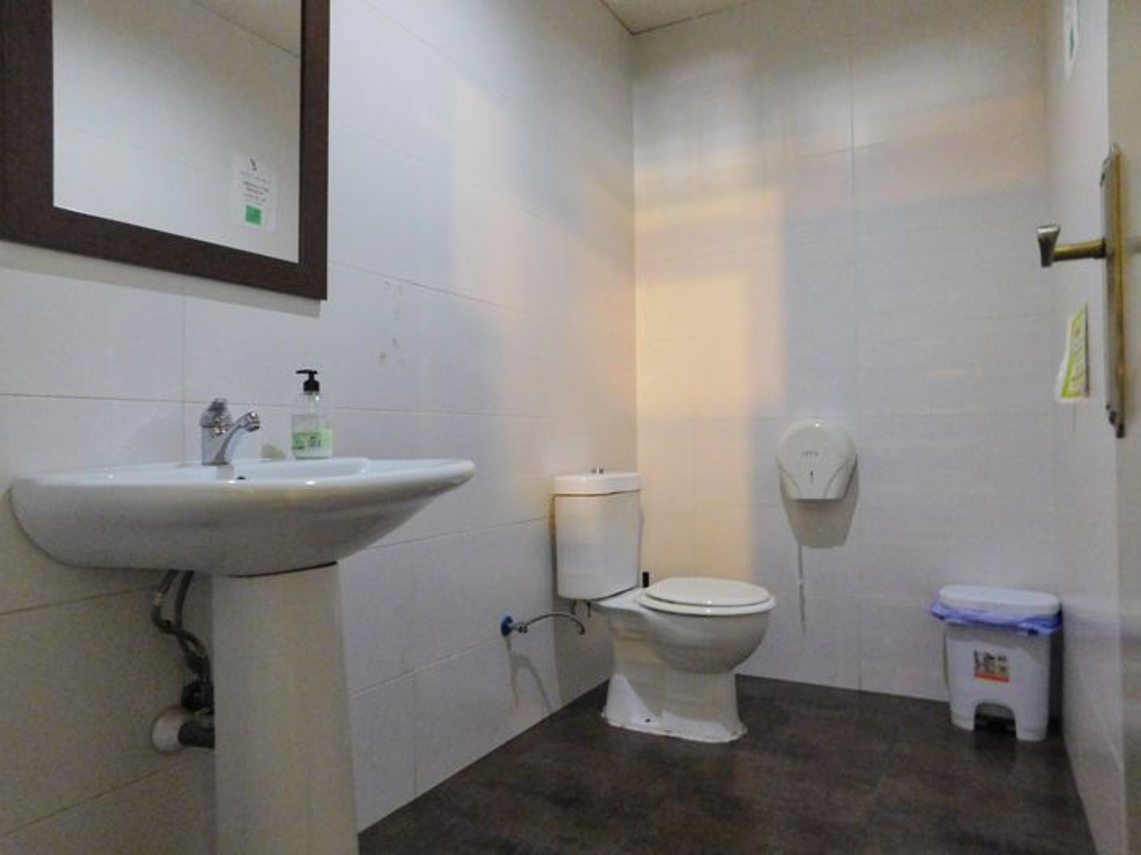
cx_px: 570
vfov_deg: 58.8
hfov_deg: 74.0
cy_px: 428
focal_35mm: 23
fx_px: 758
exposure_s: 1/5
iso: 800
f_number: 3
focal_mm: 4
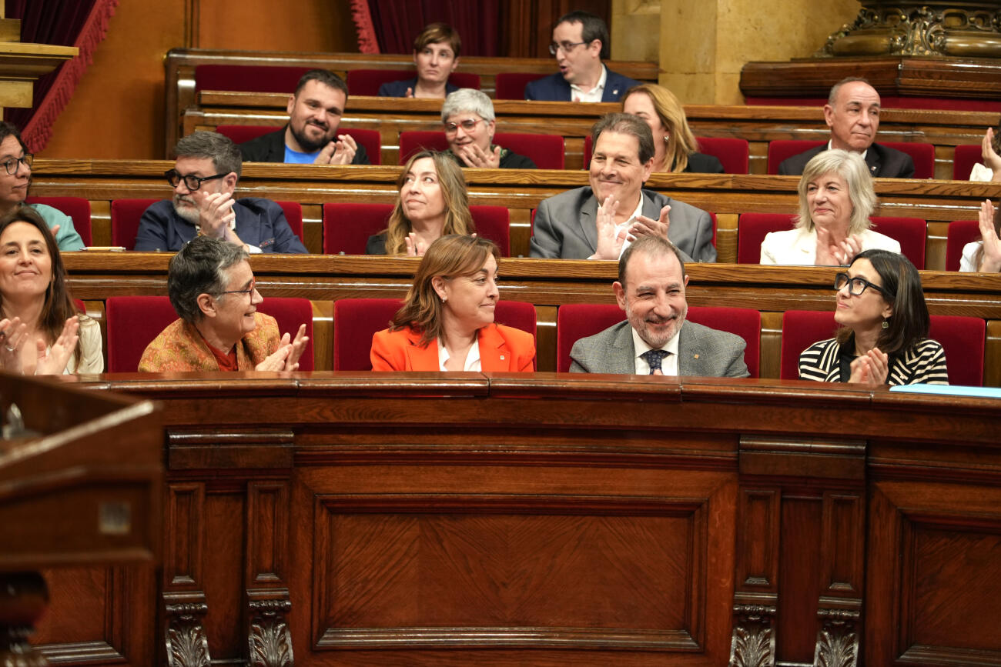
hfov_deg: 19.5
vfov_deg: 13.0
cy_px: 334
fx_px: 2920
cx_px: 500
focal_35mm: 105
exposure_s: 1/125
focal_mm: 105
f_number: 4
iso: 2500
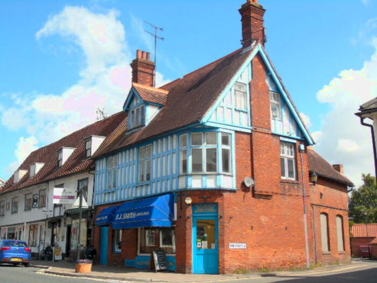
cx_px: 188
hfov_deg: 46.8
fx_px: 436
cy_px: 142
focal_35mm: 40
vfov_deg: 36.0
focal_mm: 7.1
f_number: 3.9
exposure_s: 1/400
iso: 80
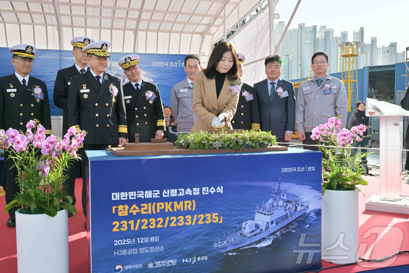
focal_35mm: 35
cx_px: 204
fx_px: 398
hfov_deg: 54.4
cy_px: 136
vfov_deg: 37.8
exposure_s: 1/250
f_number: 14
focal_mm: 35
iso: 400
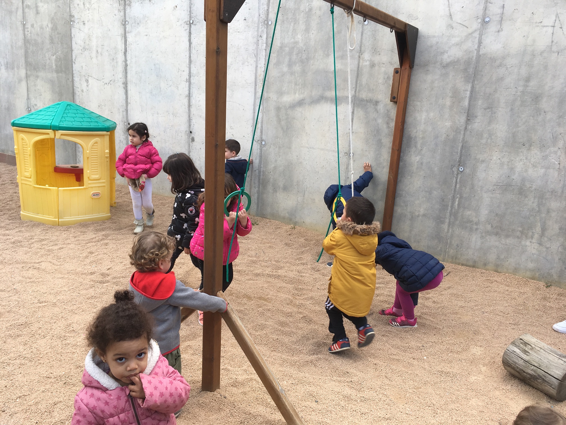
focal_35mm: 29
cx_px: 283
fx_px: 474
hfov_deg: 61.7
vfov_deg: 48.2
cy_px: 212
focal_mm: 4.15
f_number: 2.2
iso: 25
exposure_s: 1/278
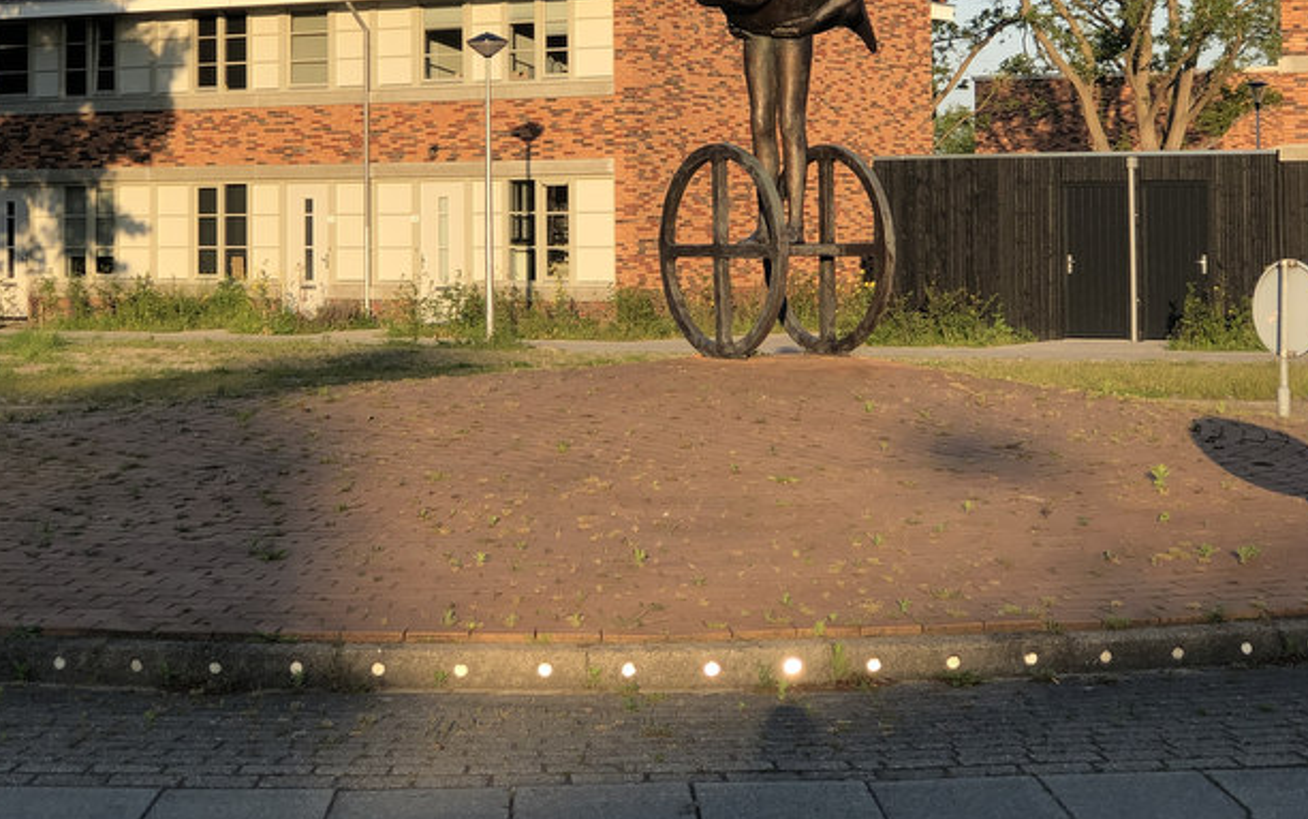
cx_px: 652
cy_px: 75
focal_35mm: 92
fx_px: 3281
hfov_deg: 22.5
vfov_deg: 14.1
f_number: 2.8
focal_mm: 6.6
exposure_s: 1/405
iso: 20
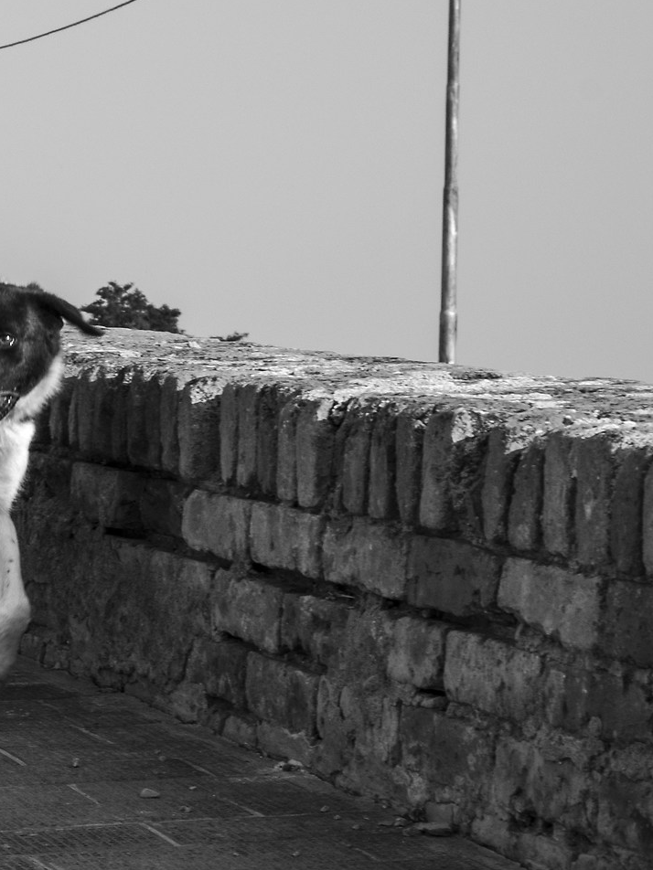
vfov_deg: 11.8
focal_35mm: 167
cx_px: -391
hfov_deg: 8.6
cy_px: 621
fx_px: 4200
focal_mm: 46
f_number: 11
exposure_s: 1/160
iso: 200
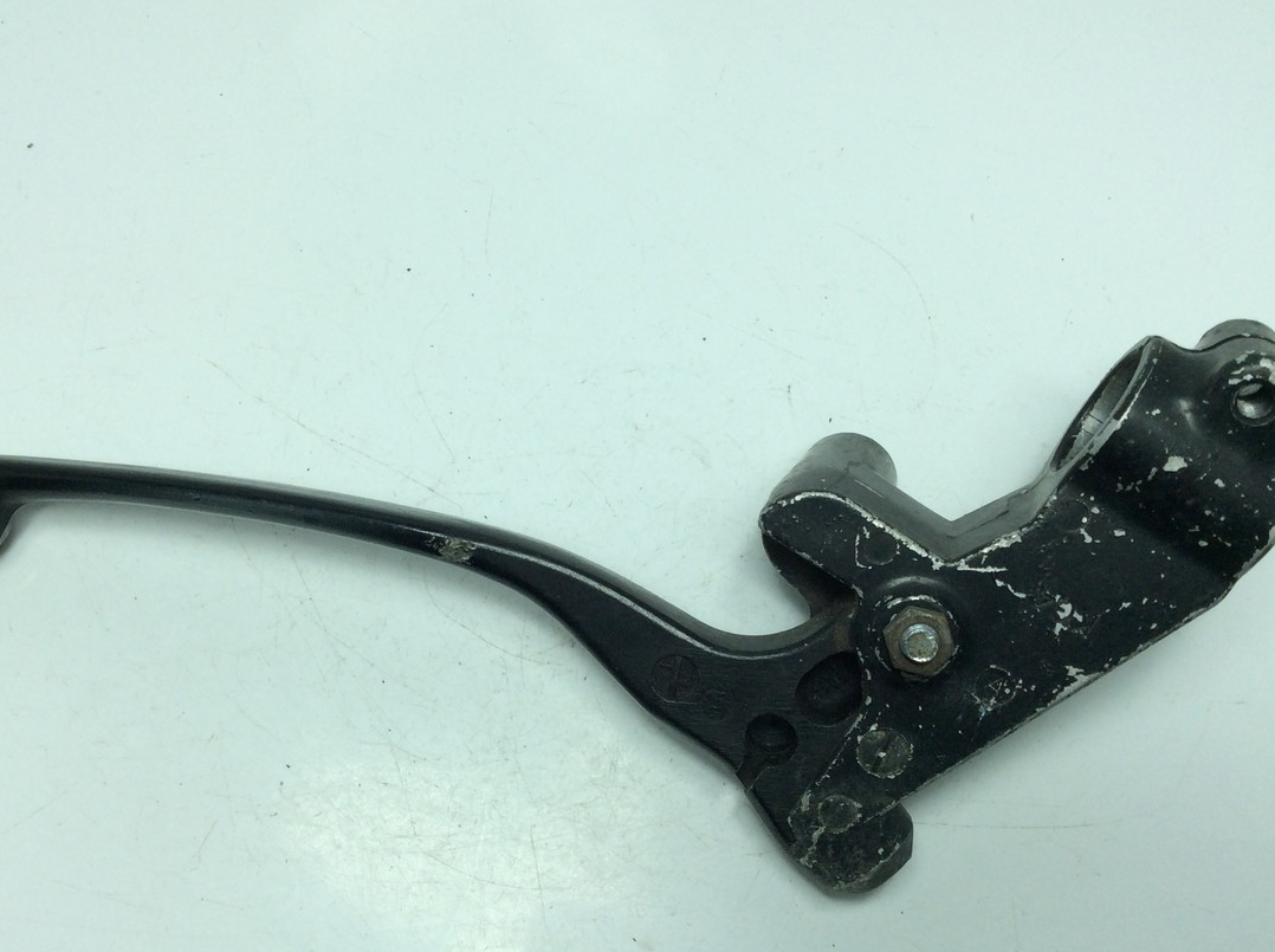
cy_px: 523
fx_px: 1397
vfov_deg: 37.6
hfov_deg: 49.0
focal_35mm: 38
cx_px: 607
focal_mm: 3.3
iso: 32
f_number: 2.4
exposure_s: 1/506
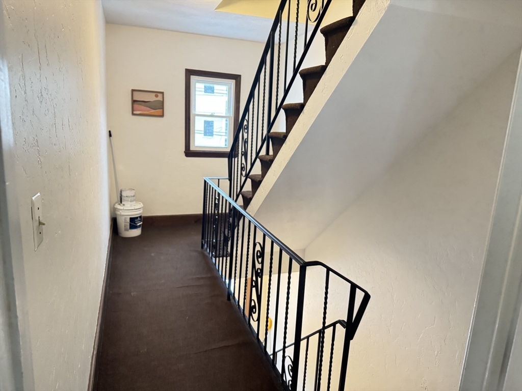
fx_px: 362
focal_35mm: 24
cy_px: 196
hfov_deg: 71.6
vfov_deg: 56.8
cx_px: 261
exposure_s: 1/60
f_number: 1.78
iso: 800
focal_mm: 6.76
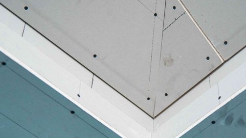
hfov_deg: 18.6
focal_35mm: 115
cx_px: 156
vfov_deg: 10.5
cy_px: 123
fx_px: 750
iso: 1000
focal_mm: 66
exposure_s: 1/60
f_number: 4
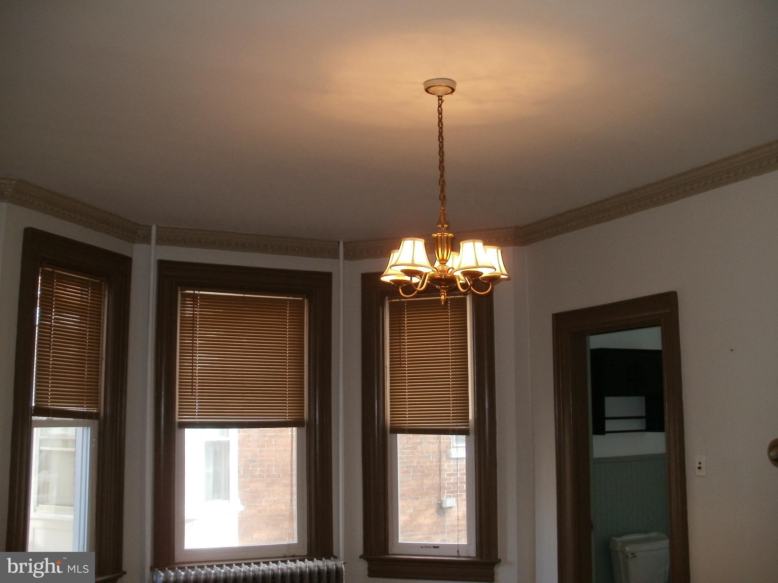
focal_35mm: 36
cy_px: 292
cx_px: 389
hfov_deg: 51.4
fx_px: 809
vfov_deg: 39.7
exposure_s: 1/30
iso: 100
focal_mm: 6.3
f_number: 3.5
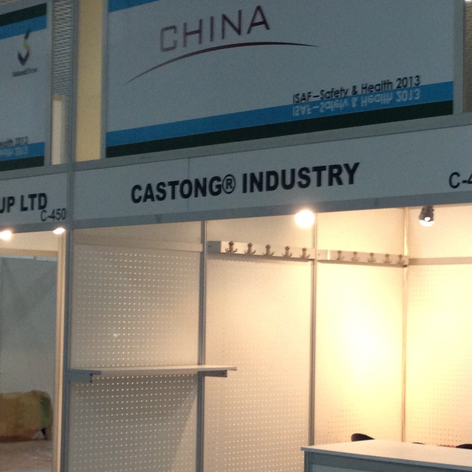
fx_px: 1265
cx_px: 363
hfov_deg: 20.9
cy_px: 280
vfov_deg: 21.1
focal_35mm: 82
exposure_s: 1/20
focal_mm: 4.13
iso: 160
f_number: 2.4
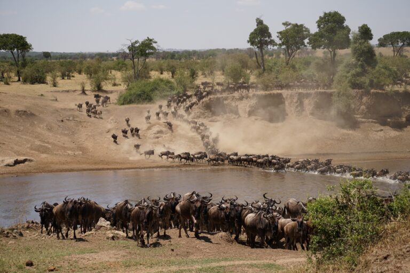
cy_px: 136
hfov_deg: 24.8
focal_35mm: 82
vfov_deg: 16.7
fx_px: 934
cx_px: 205
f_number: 5
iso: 320
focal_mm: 82
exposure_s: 1/2000
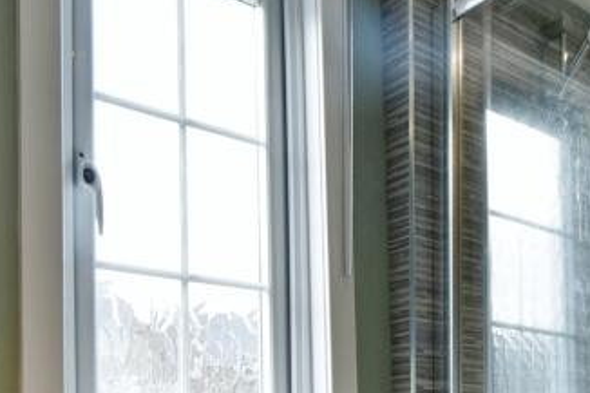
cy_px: 496
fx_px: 721
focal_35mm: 44
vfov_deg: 26.4
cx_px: 322
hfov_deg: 44.5
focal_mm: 14
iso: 800
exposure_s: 1/60
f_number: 8
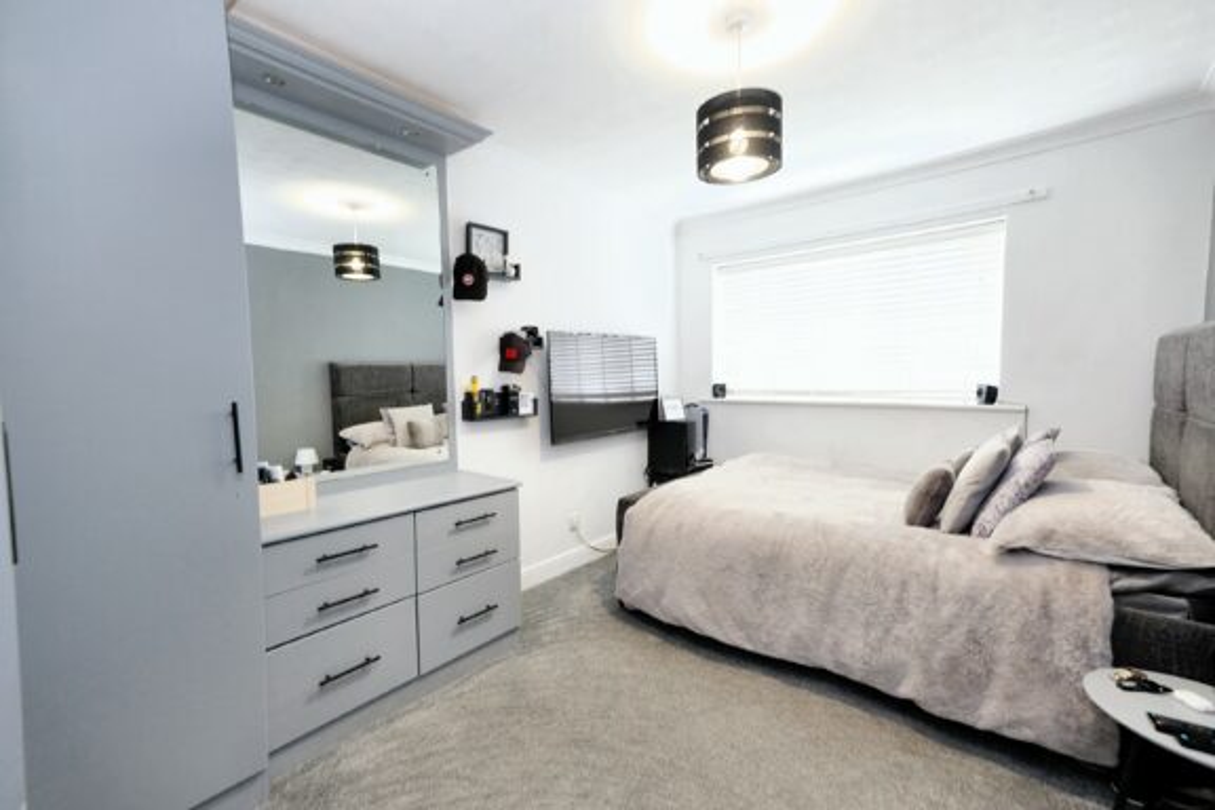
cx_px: 608
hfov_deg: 100.4
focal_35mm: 15
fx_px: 506
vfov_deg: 77.3
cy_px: 405
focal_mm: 10
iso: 800
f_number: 4
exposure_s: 1/10
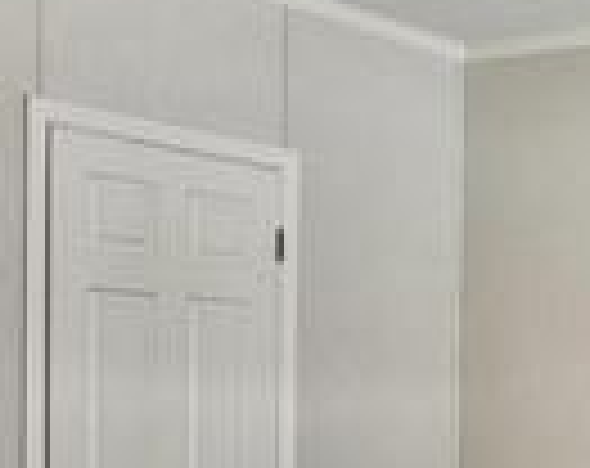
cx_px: 432
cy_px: 436
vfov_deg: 22.1
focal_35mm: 67
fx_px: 1166
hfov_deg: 28.0
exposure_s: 1/120
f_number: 2.2
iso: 50
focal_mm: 2.22
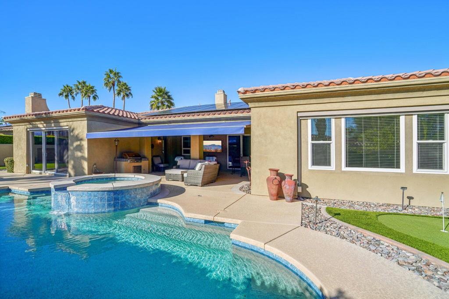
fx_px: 199
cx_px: 224
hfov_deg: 96.8
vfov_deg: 73.7
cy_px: 150
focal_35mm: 16
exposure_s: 1/400
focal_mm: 16
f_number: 8
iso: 100
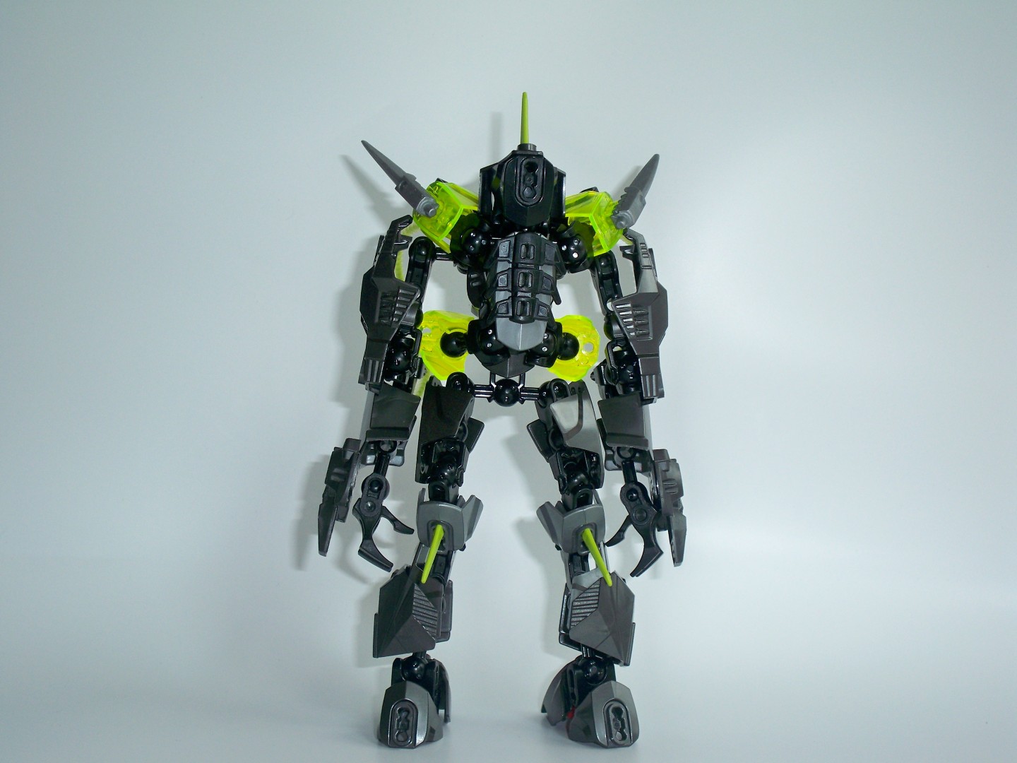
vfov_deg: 32.9
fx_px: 1293
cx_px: 508
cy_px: 382
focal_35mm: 44
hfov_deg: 42.9
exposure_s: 1/400
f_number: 3.5
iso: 80
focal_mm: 7.8
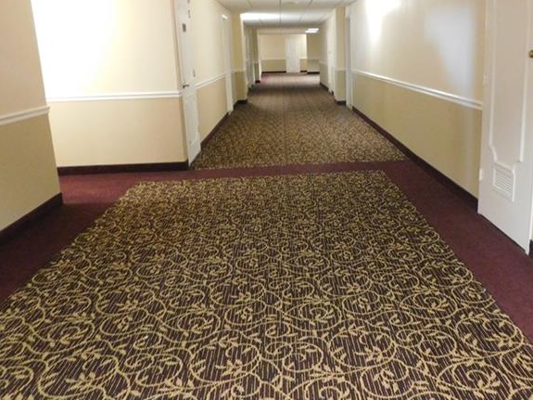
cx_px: 349
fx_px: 493
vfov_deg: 44.0
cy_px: 166
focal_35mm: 32
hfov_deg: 55.8
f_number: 3
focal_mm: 4
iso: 640
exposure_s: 1/8
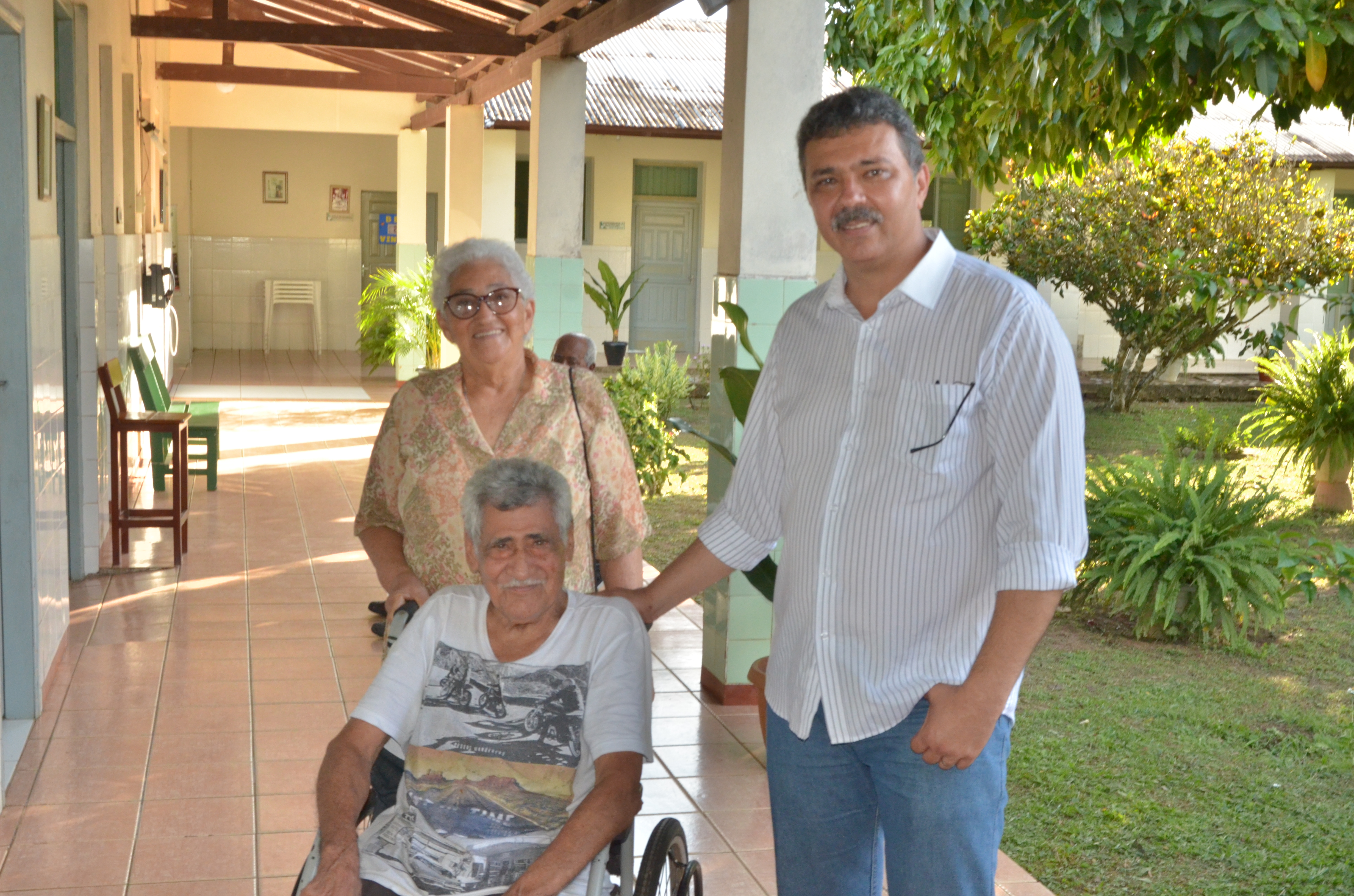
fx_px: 1576
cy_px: 448
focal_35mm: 42
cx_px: 677
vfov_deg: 31.8
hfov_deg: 46.5
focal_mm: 28
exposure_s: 1/200
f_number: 10
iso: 1600
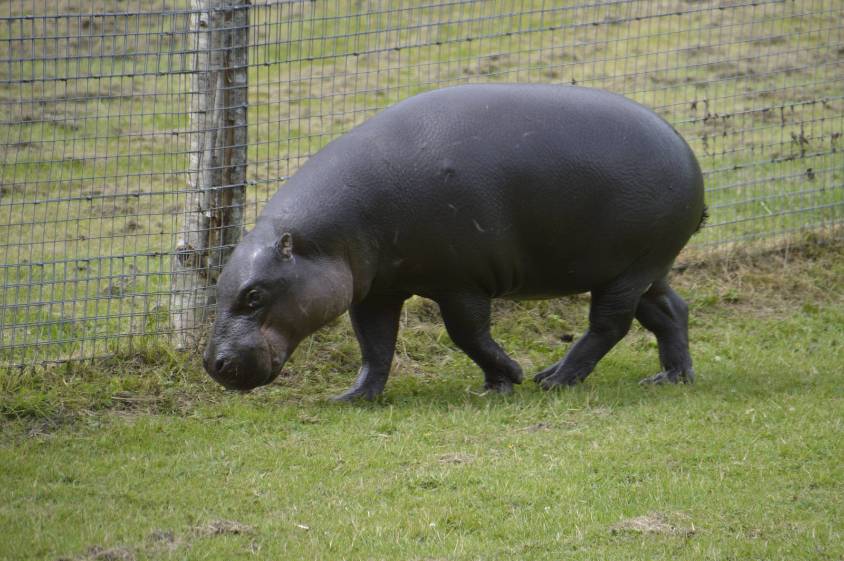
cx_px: 422
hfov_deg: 5.1
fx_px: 9487
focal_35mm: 405
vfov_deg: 3.4
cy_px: 280
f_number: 6.3
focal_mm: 270
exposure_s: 1/500
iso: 400
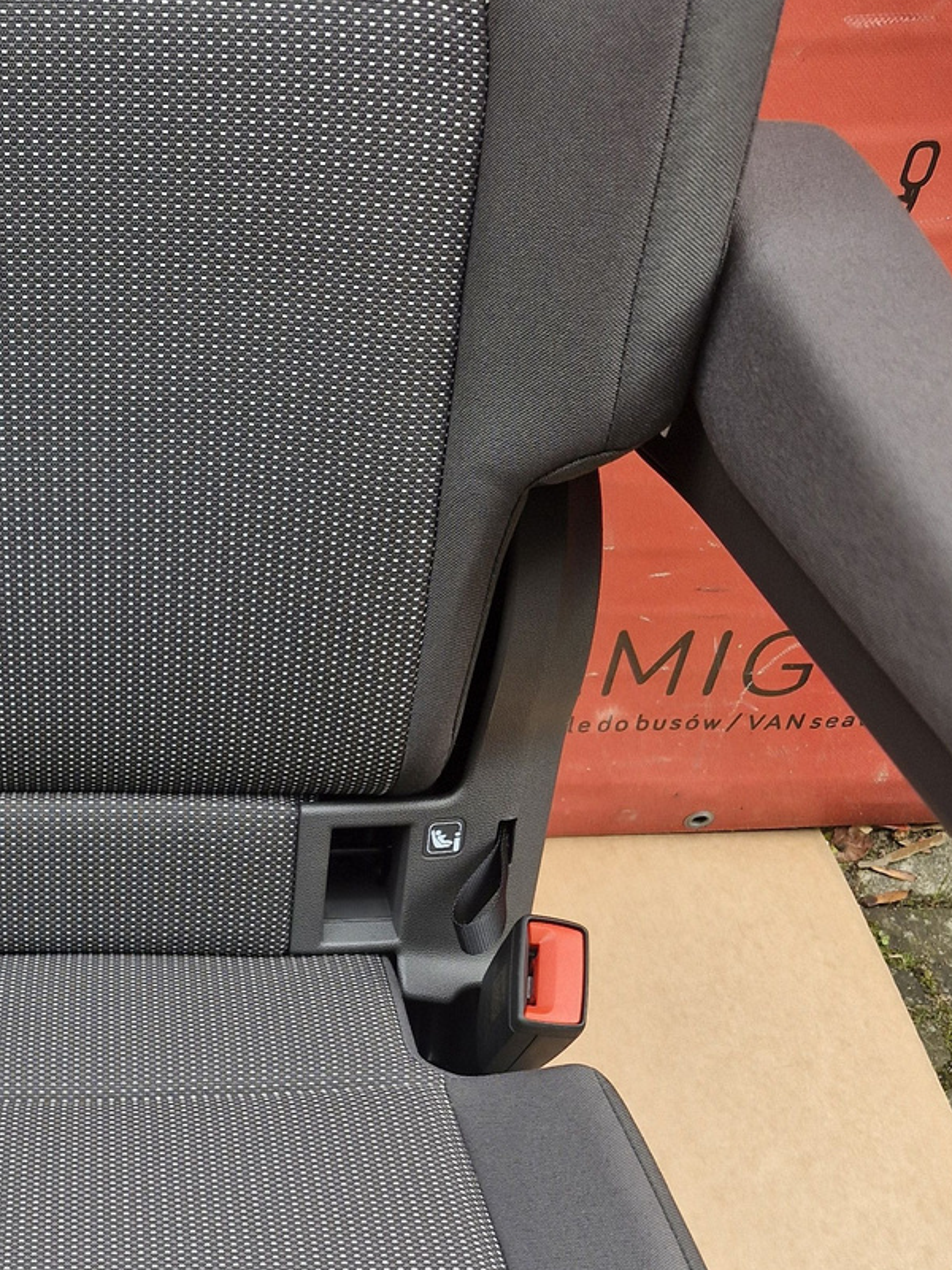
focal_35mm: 46
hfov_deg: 30.0
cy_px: 1157
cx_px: 70
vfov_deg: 38.3
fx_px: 1687
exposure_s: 1/180
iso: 50
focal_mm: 5.54
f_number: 1.8
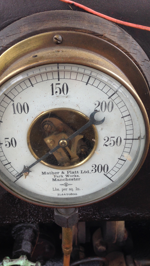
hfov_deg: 32.7
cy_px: 133
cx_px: 60
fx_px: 255
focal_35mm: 36
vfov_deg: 55.3
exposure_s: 1/60
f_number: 2.4
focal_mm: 4.12
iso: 50
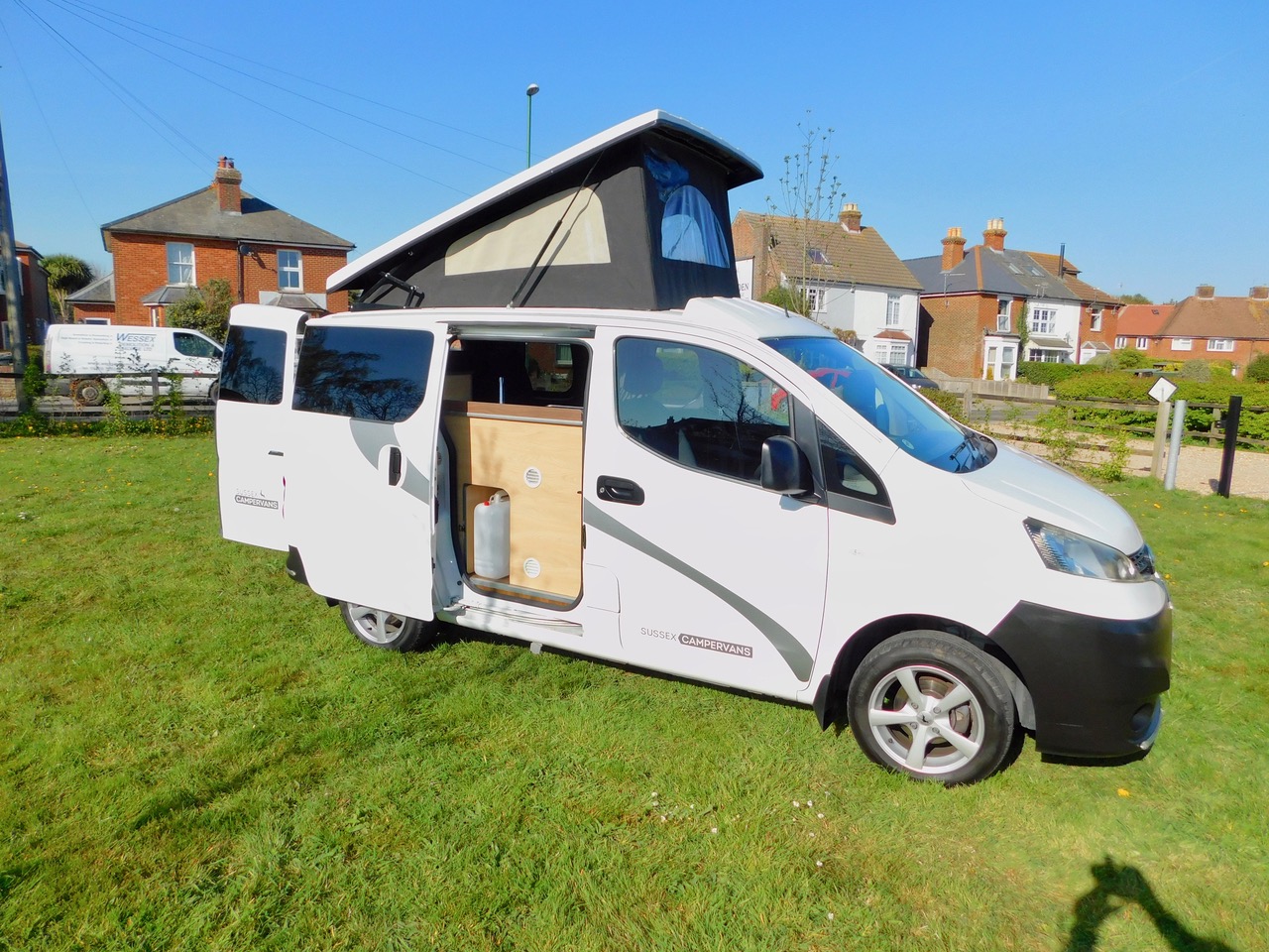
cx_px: 634
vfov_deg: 58.9
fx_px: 843
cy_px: 476
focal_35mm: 23
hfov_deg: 73.9
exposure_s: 1/400
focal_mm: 4
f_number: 6
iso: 125
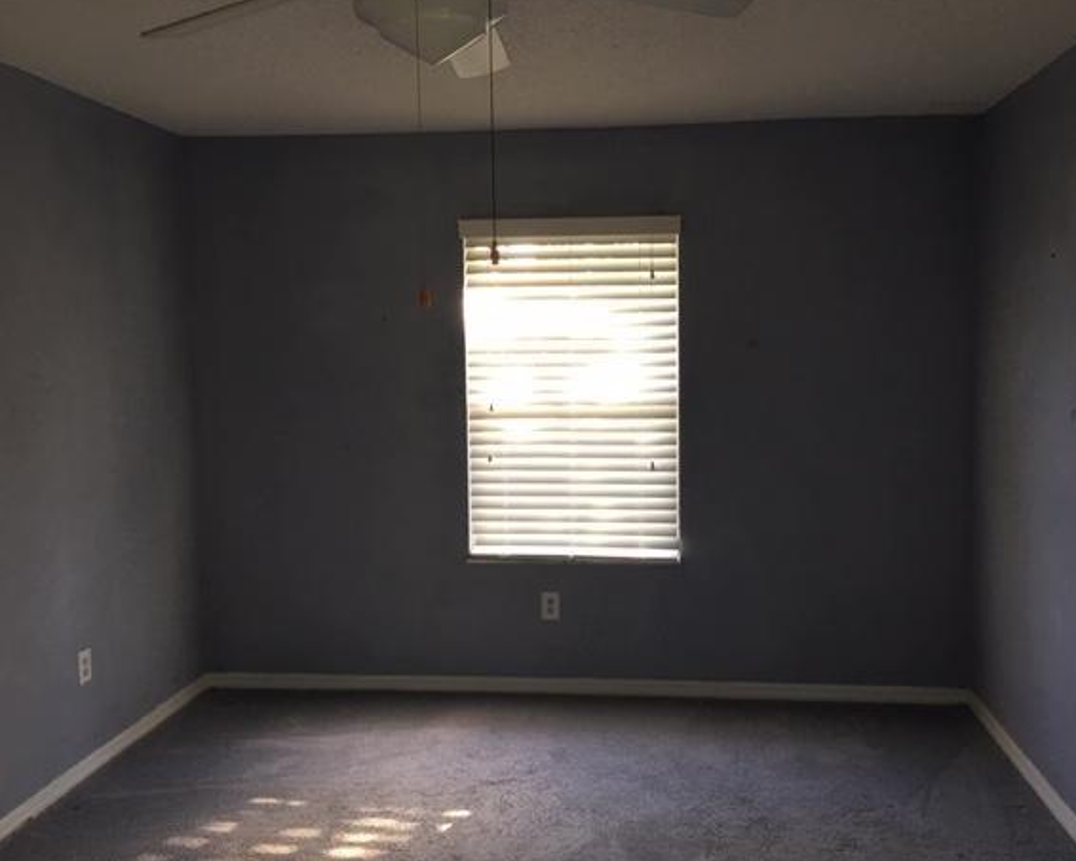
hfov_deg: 55.6
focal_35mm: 32
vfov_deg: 45.8
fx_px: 1019
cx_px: 578
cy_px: 443
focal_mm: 4.15
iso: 50
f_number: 2.2
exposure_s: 1/17
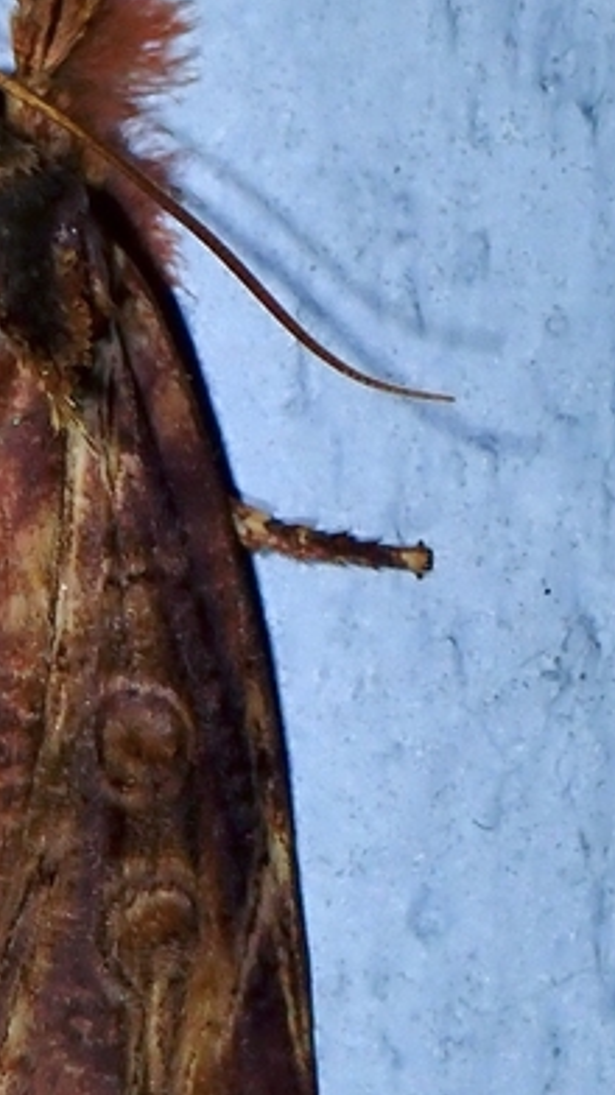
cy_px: 606
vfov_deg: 9.0
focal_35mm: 241
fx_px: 6999
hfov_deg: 5.0
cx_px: -173
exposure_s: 1/400
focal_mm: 18
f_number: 18
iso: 125
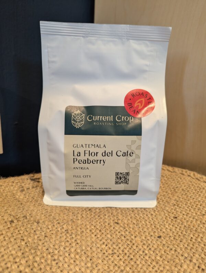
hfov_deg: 56.9
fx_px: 190
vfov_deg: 71.5
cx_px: 103
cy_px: 136
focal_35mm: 24
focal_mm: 6.81
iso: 198
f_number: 1.85
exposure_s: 1/120
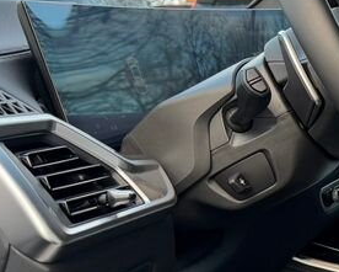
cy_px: 238
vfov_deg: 17.4
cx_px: 550
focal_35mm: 87
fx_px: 873
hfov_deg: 18.6
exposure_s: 1/195
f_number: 1.78
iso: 100
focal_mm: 6.76
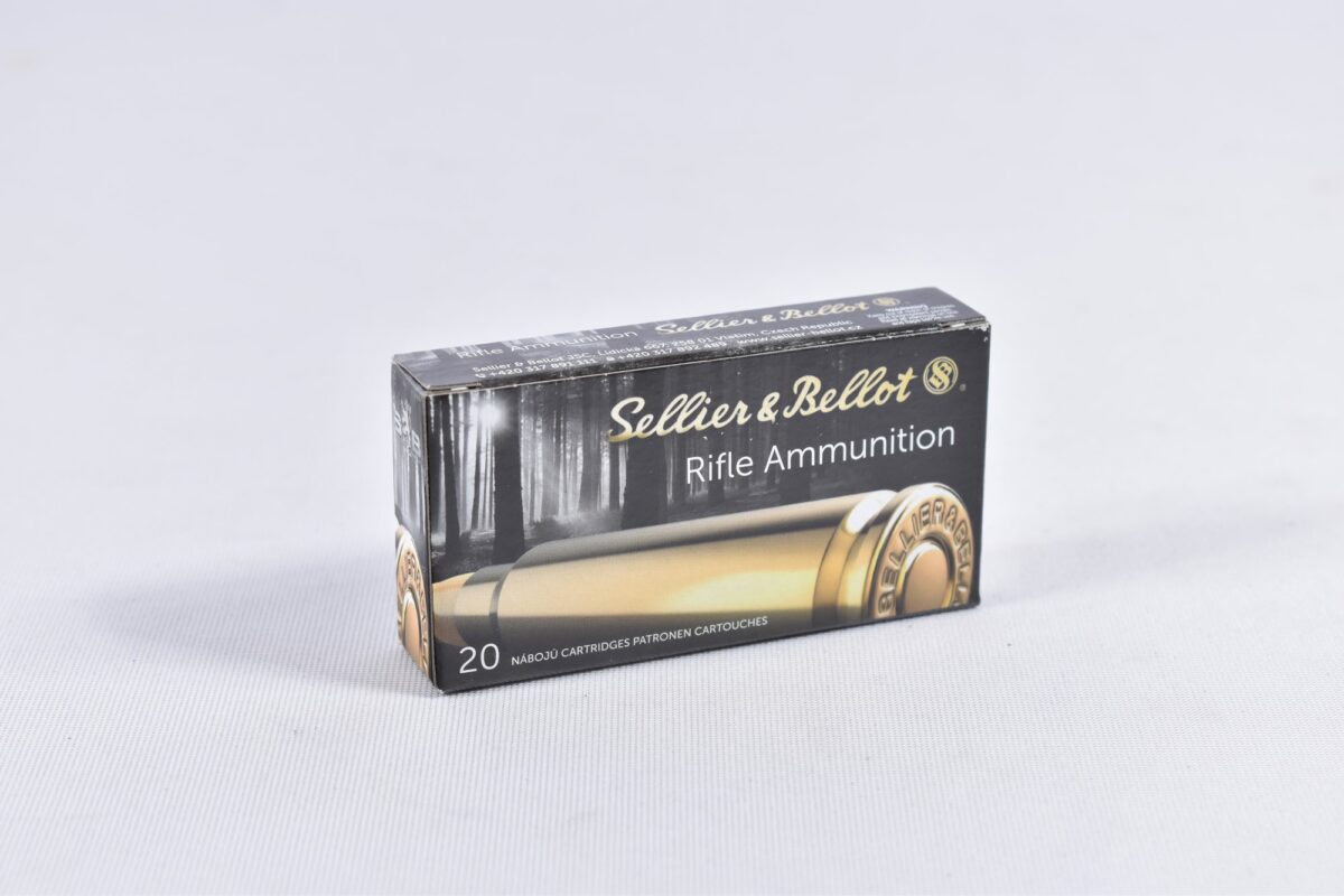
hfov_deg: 24.6
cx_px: 672
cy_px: 448
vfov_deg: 16.6
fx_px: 3080
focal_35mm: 82
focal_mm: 55
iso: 640
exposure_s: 1/50
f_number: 5.6
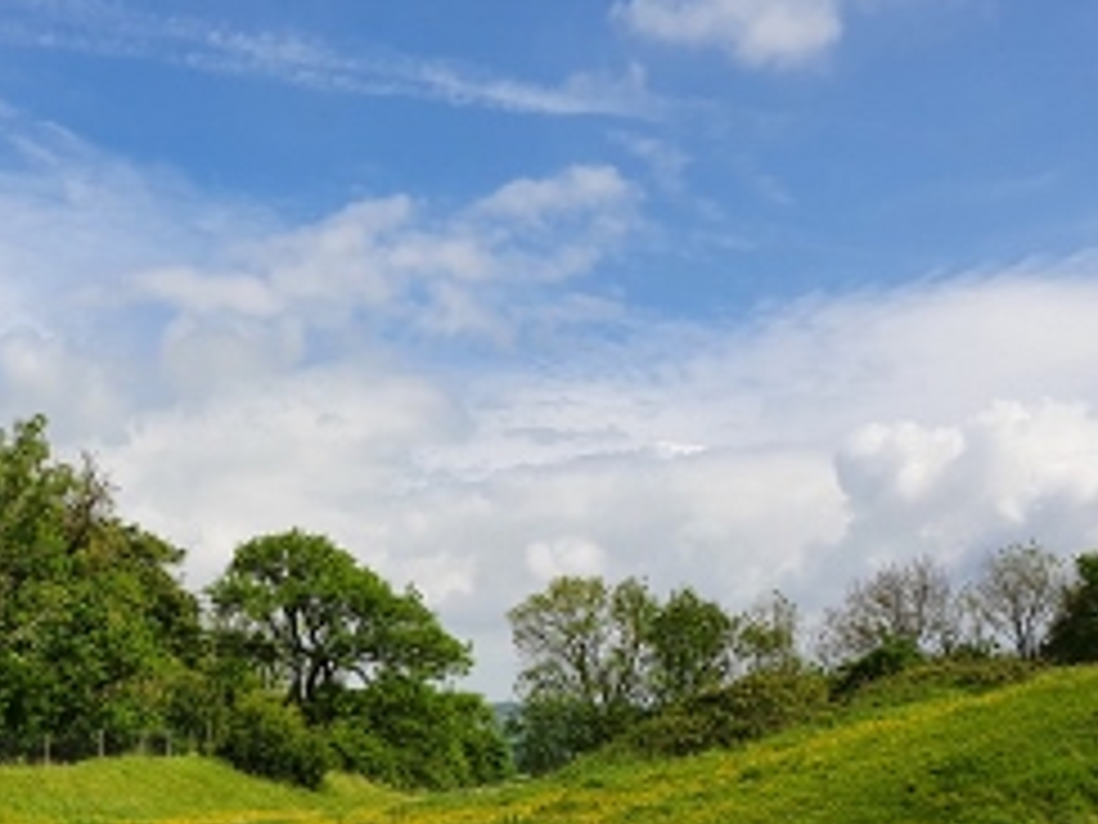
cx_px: 212
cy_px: 635
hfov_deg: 38.1
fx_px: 1523
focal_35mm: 48
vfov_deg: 29.7
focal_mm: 4.32
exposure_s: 1/2240
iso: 50
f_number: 2.4
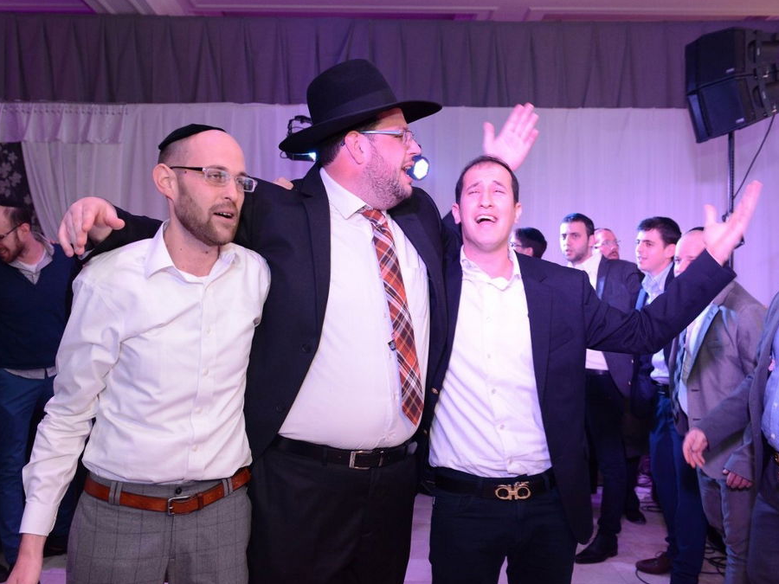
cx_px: 369
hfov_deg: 52.6
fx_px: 788
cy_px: 294
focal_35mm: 35
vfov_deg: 40.7
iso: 3200
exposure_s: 1/100
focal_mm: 32
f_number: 5.6
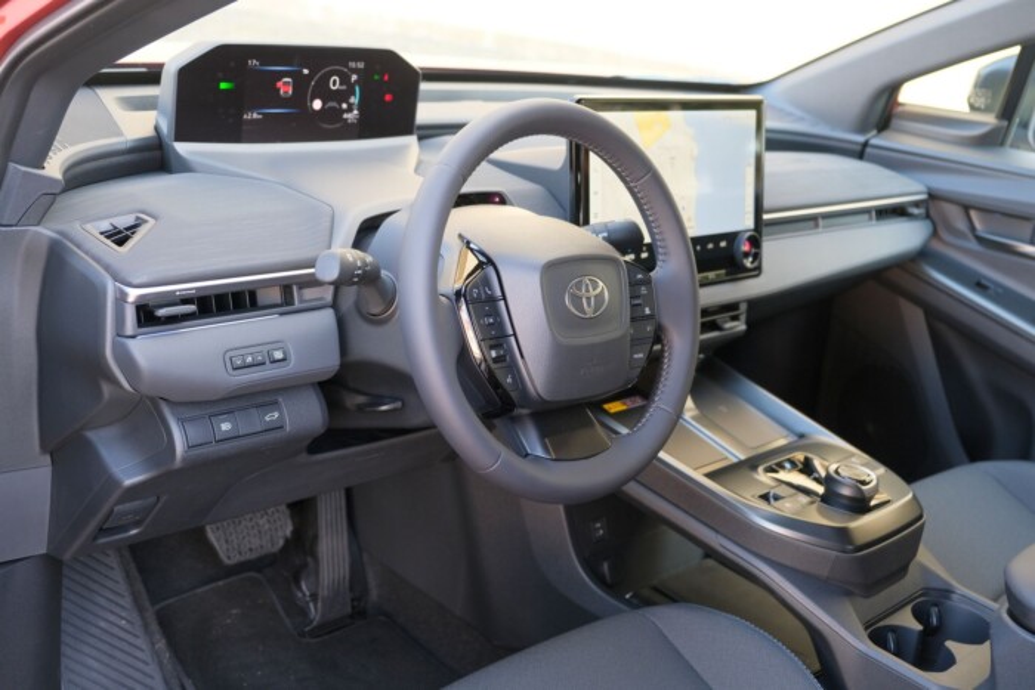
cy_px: 345
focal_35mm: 42
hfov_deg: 46.4
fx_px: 1208
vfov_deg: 31.9
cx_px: 518
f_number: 3.2
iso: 800
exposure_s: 1/100
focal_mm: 27.7
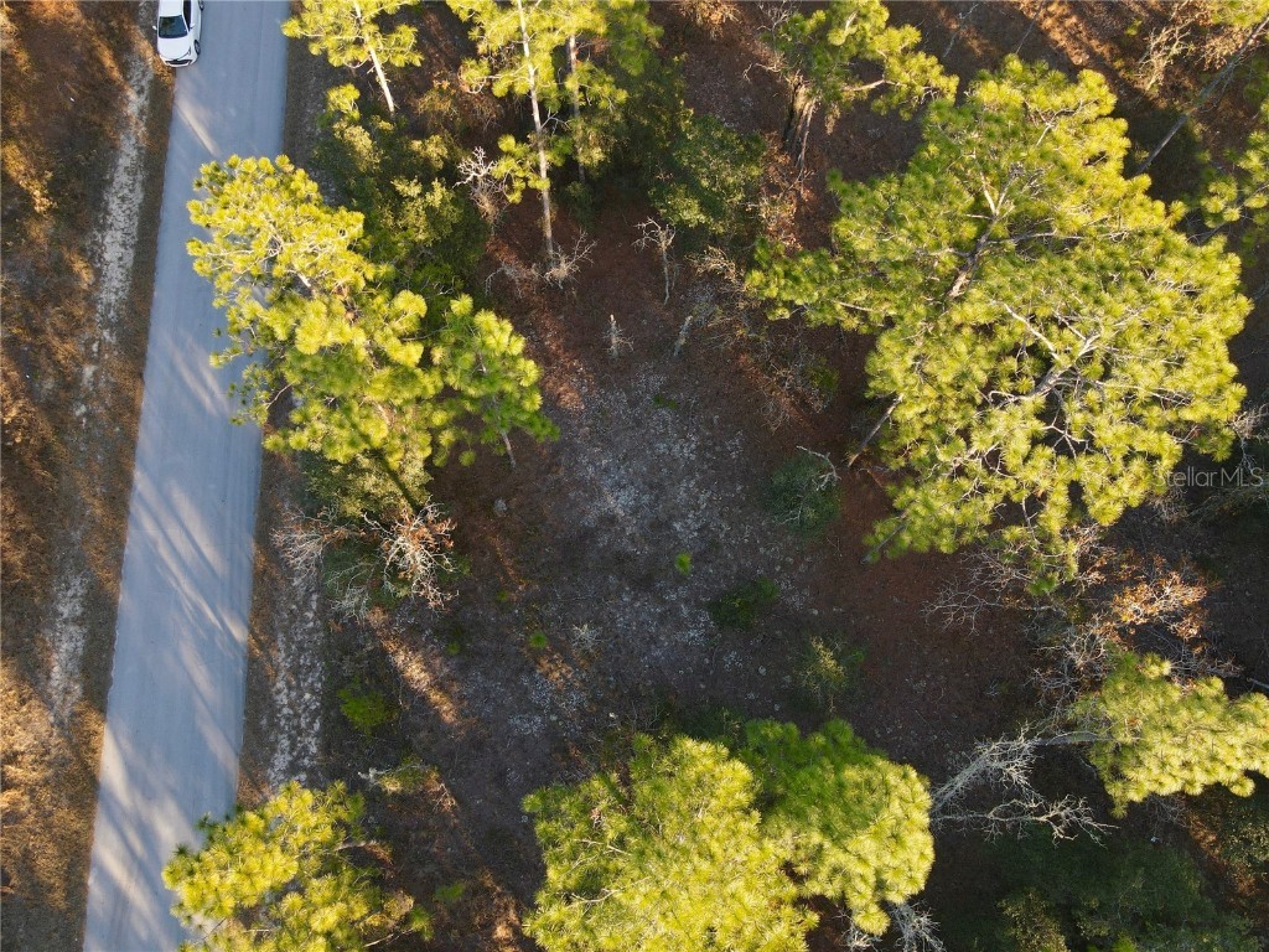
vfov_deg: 56.8
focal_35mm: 24
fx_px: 880
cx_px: 634
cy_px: 476
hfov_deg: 71.6
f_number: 2.8
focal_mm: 4.5
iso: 100
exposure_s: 1/60
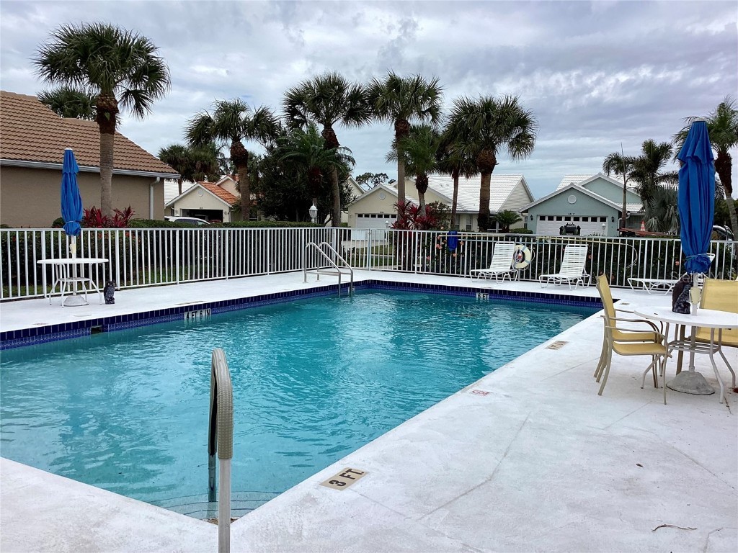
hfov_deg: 58.4
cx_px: 369
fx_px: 661
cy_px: 276
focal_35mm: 31
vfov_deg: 45.4
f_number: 2.4
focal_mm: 3.3
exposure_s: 1/1431
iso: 25
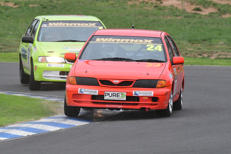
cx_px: 116
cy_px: 77
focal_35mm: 720
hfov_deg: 2.9
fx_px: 4621
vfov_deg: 1.9
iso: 2500
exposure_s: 1/640
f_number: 10
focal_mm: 480
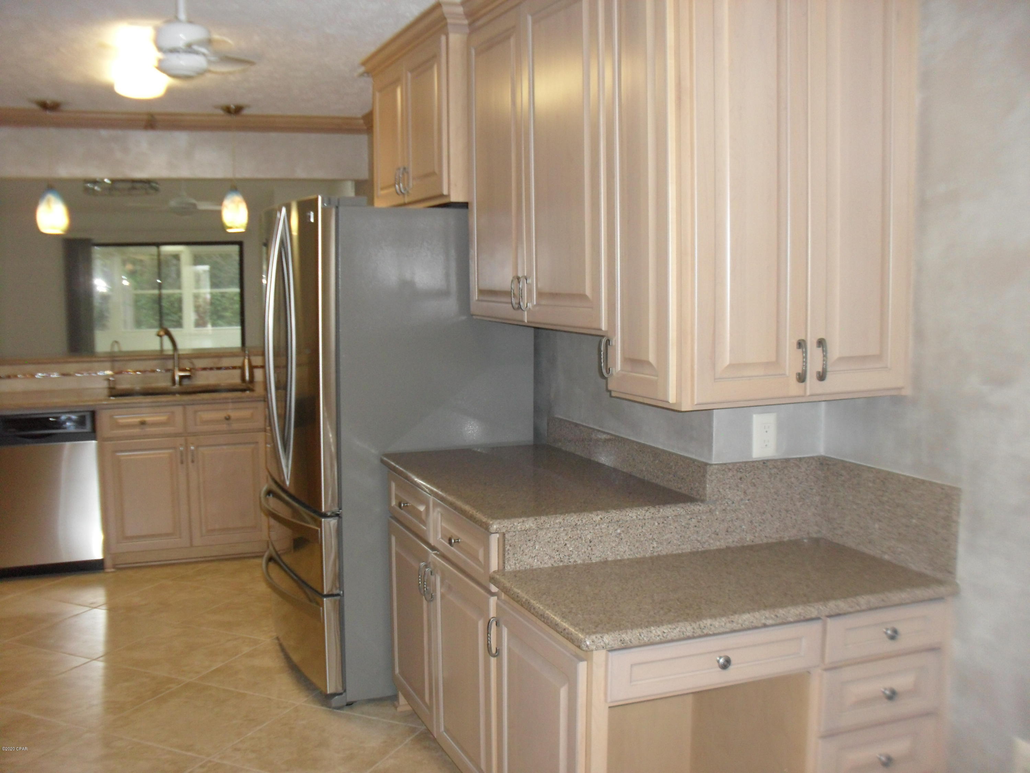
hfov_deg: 52.6
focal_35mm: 35
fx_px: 1041
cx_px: 515
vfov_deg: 40.7
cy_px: 386
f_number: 3.2
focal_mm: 6.3
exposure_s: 1/45
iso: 200
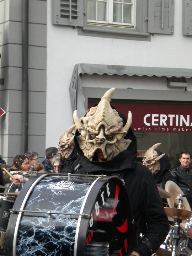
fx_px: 710
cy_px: 128
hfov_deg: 15.4
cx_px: 96
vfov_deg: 20.4
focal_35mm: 96
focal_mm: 17.3
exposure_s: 1/386
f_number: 5.7
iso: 400
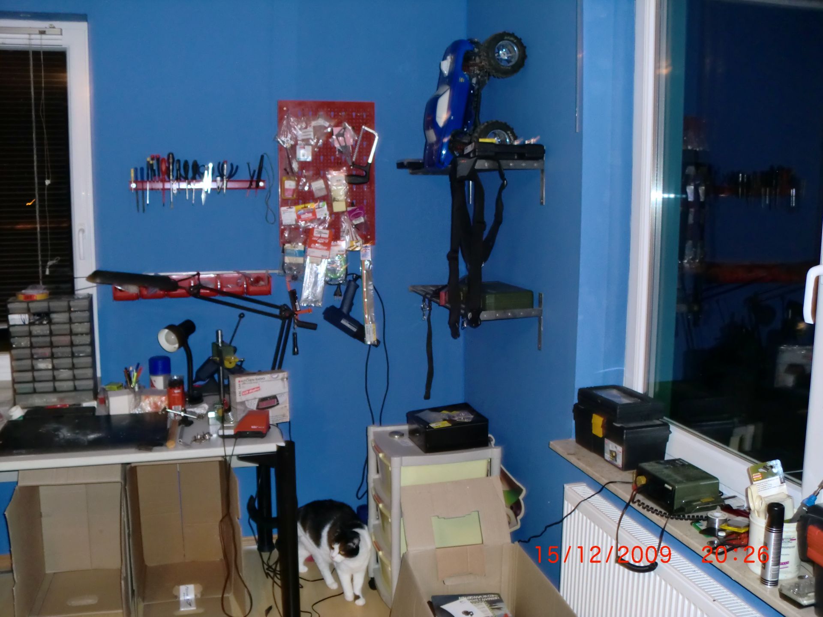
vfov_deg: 40.7
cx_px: 412
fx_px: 832
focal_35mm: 35
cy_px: 308
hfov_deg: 52.6
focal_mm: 6.3
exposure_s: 1/8
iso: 250
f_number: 3.1
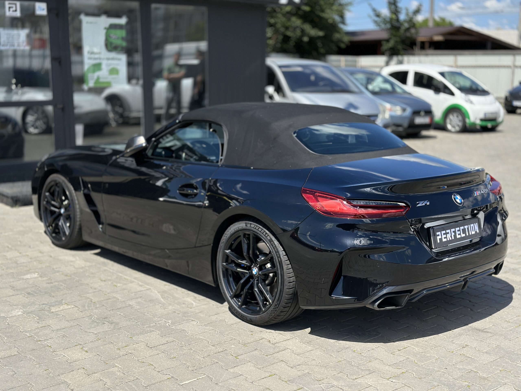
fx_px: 722
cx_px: 260
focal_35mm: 48
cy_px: 196
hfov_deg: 39.7
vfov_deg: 30.3
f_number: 1.78
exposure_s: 1/4785
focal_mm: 6.86
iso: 100
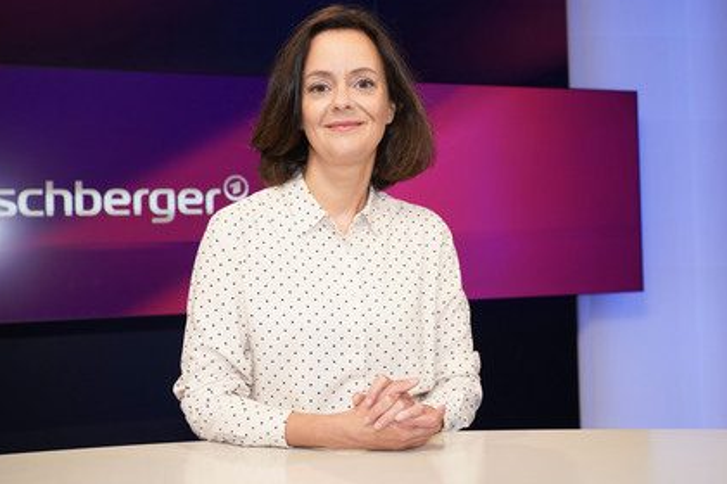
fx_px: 908
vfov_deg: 29.8
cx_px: 346
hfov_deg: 43.6
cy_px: 232
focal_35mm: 45
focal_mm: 42
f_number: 5
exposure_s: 1/160
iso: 2000
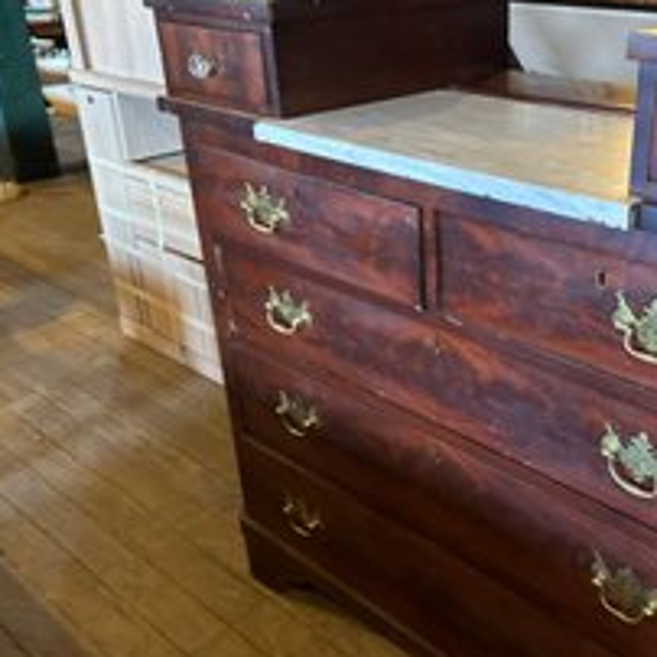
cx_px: 499
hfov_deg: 44.4
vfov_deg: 46.0
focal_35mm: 36
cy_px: 314
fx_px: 773
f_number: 1.78
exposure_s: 1/40
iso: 1000
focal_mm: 6.86
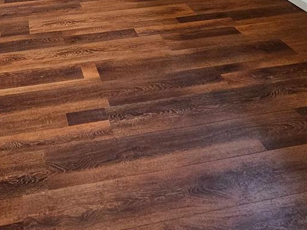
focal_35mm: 36
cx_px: 78
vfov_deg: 31.3
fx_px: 319
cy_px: -65
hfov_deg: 49.4
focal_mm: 2.2
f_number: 2.2
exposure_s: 1/60
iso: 400
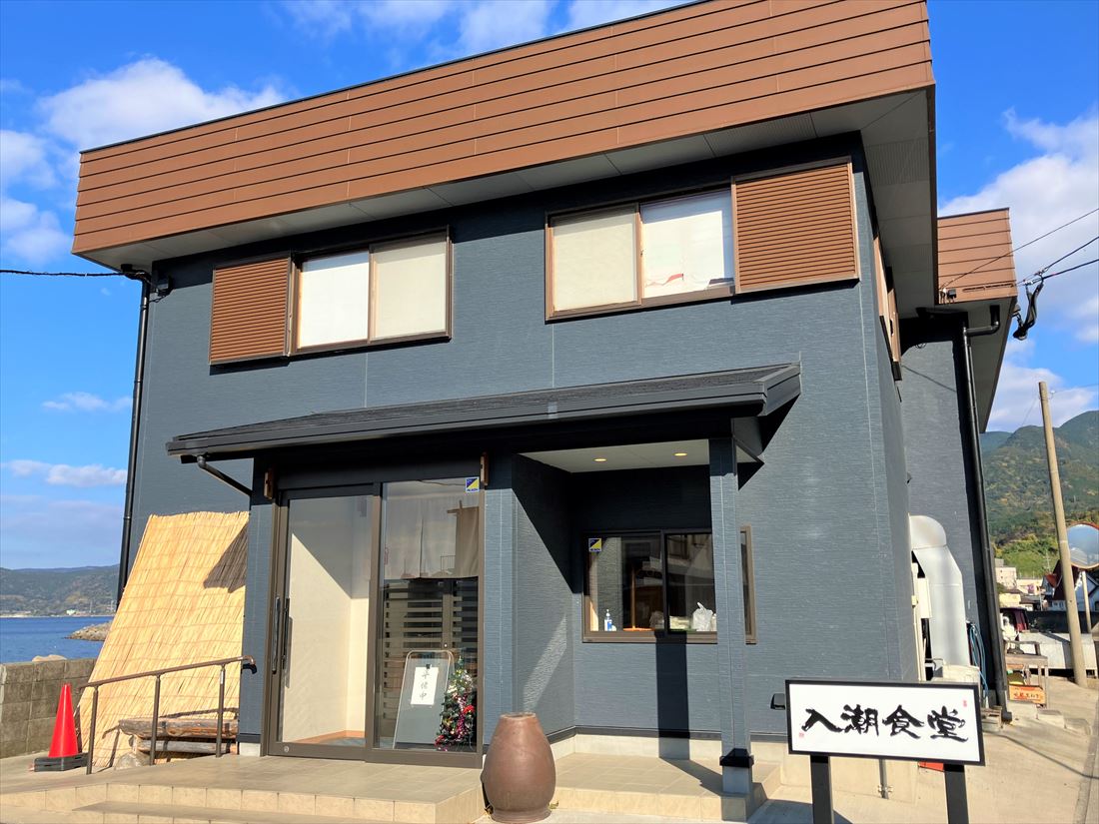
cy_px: 412
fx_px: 889
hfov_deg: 63.4
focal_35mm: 28
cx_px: 550
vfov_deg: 49.7
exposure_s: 1/1736
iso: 32
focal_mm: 3.99
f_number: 1.8
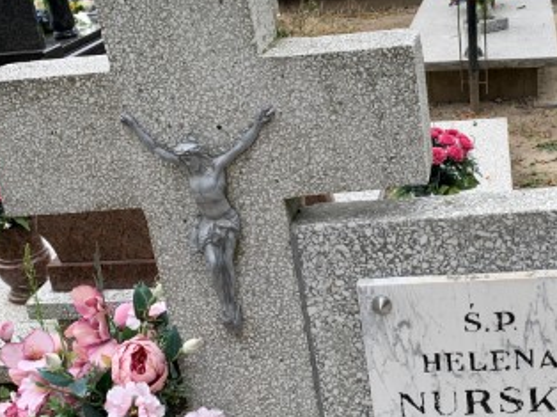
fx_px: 852
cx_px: 433
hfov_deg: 35.2
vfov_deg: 27.4
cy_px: 151
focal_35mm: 53
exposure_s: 1/497
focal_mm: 4.25
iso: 25
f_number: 1.8
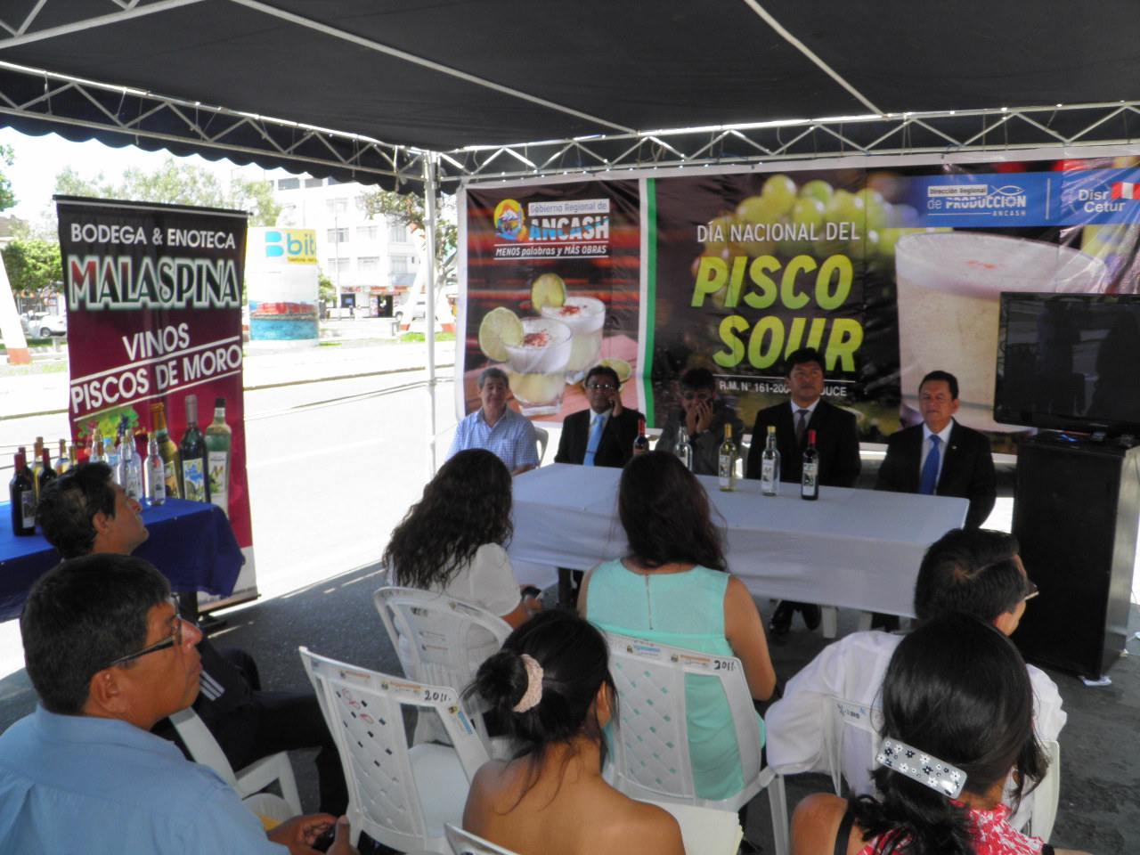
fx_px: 922
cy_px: 428
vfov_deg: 49.7
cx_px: 570
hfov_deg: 63.4
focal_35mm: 28
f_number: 5
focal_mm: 4.9
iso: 50
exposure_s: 1/60
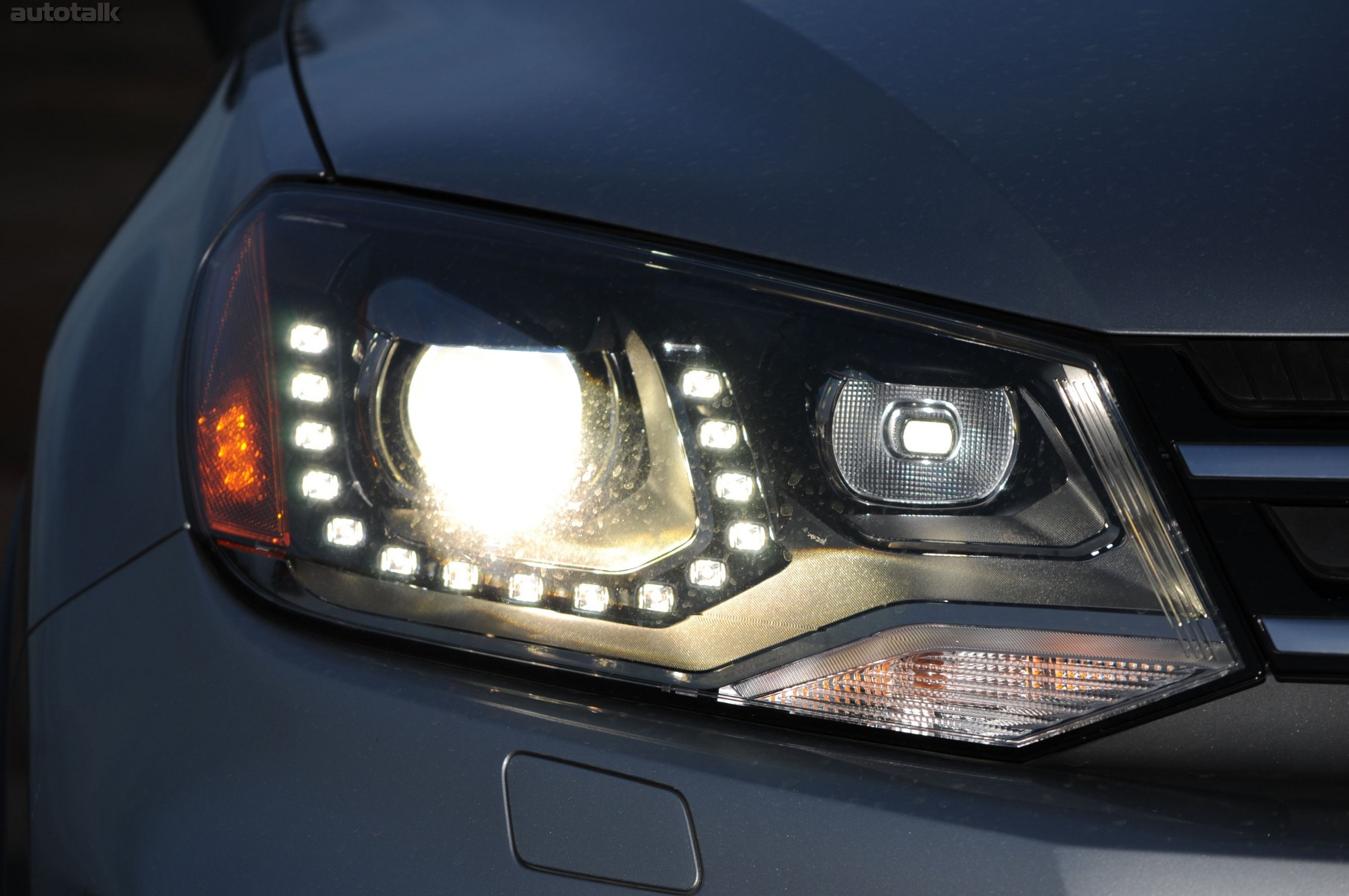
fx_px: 5615
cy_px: 448
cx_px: 674
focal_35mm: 150
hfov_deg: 13.7
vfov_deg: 9.1
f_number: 8
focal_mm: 100
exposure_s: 1/60
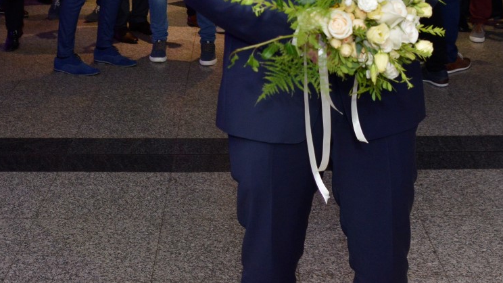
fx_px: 973
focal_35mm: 73
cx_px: 231
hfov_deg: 29.0
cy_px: -65
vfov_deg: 15.8
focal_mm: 32
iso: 2000
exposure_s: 1/60
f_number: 5
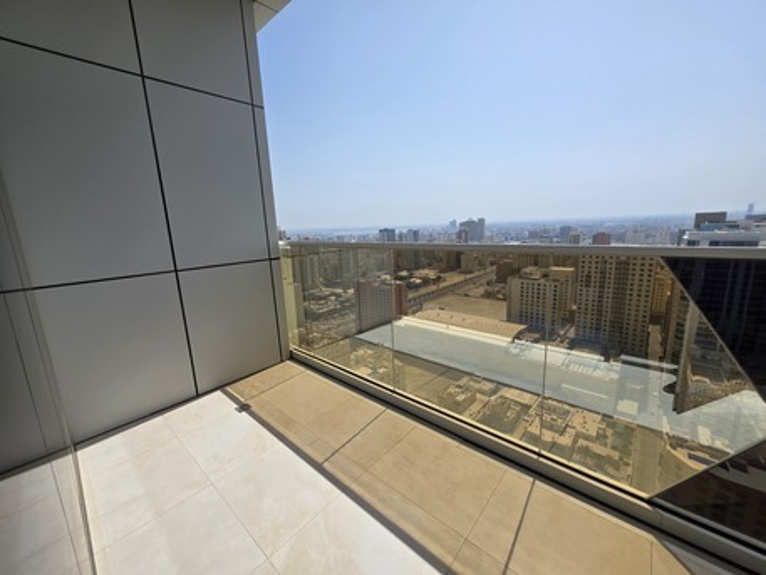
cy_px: 288
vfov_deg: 89.9
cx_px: 383
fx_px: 288
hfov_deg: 106.2
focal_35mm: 13
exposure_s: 1/3873
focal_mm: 2.2
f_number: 1.9
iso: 40
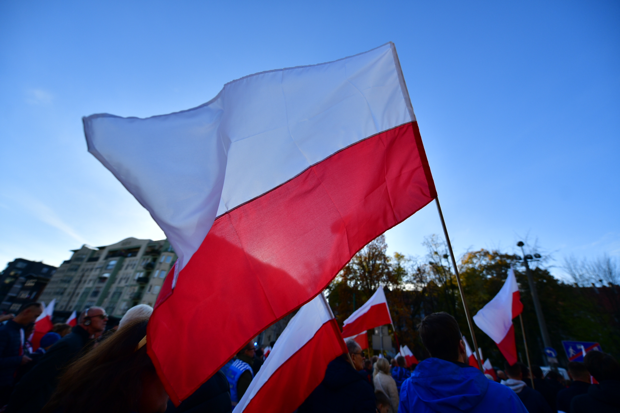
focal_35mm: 14
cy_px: 206
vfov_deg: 81.2
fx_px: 241
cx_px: 310
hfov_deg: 104.3
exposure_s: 1/3200
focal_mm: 14
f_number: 2.8
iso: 180
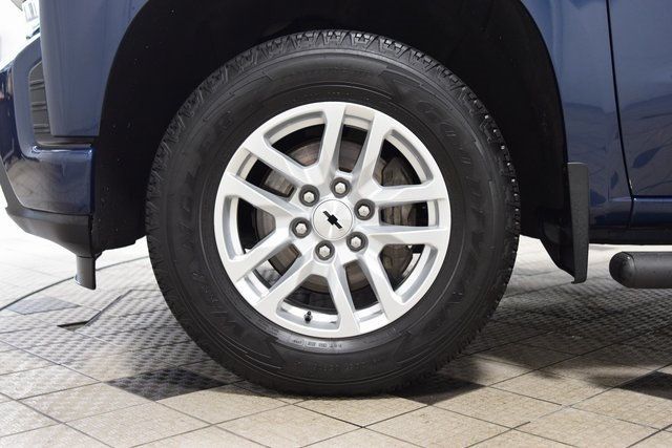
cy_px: 224
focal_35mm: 48
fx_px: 896
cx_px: 336
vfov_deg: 28.1
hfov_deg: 41.1
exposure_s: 1/60
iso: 1600
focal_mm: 32
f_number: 3.5
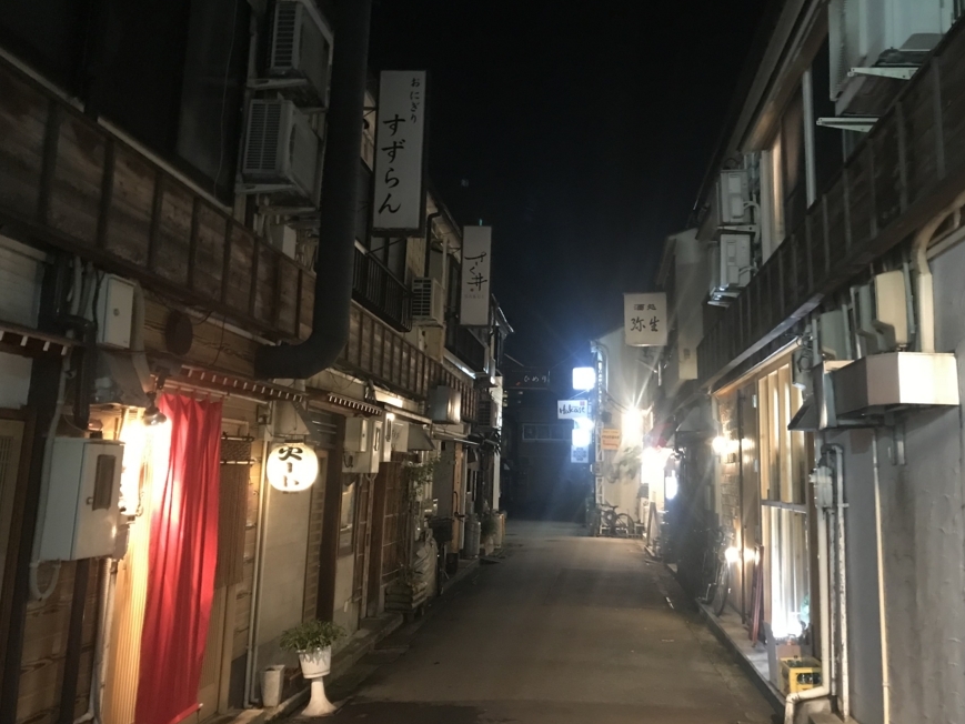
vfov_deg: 42.9
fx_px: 920
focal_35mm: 33
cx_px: 551
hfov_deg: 55.1
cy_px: 330
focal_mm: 3.99
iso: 100
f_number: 1.8
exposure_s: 1/5
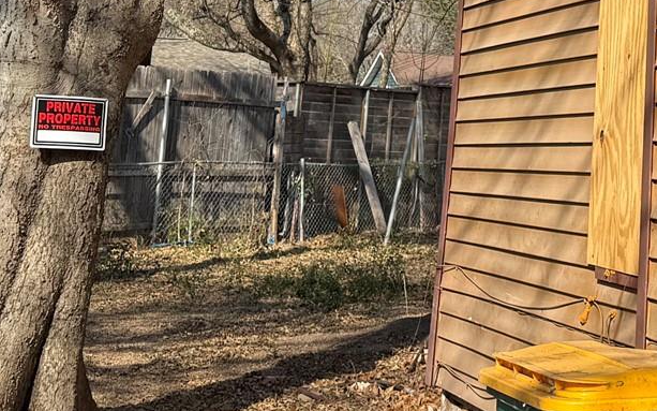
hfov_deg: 23.4
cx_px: 652
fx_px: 1522
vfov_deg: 14.5
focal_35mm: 85
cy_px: -168
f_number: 1.78
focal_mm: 6.76
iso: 80
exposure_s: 1/2801
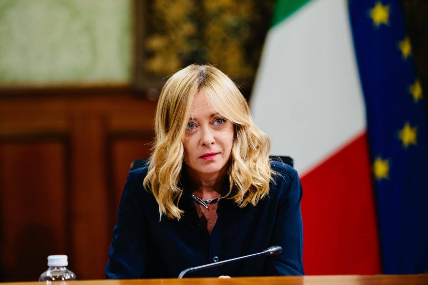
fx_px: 1855
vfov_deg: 8.8
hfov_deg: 13.2
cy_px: 142
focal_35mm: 156
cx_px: 214
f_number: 2
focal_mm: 104
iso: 500
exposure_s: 1/320
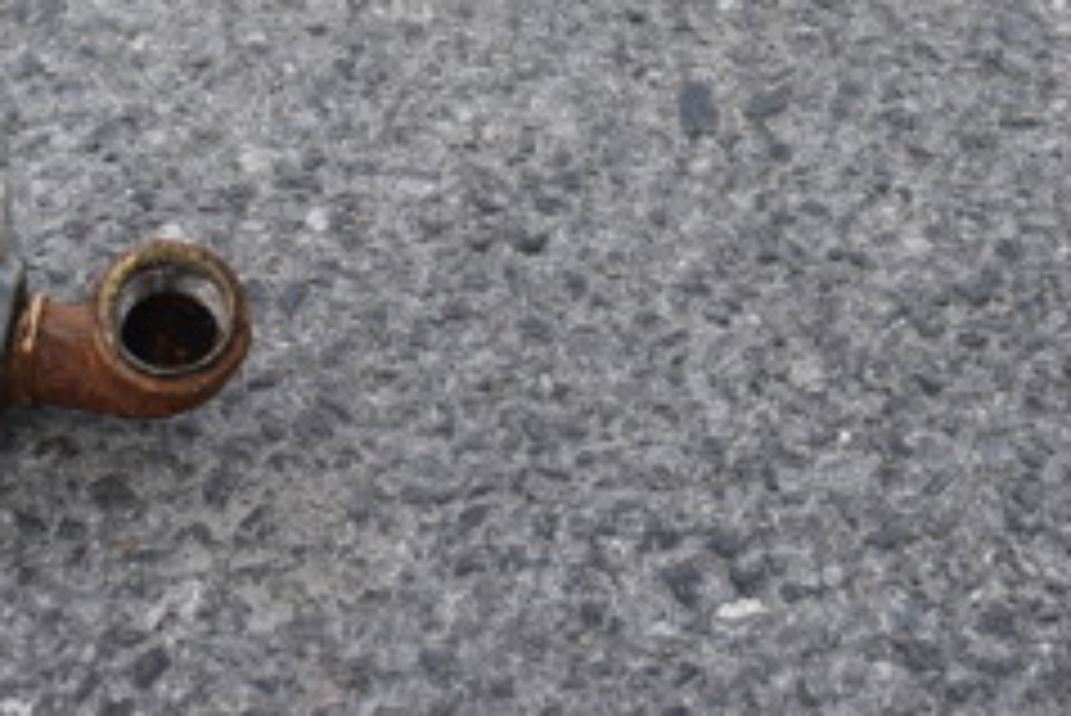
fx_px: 2866
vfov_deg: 13.7
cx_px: 14
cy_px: -198
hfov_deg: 20.5
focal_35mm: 96
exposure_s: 1/320
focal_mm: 25
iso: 200
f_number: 7.1
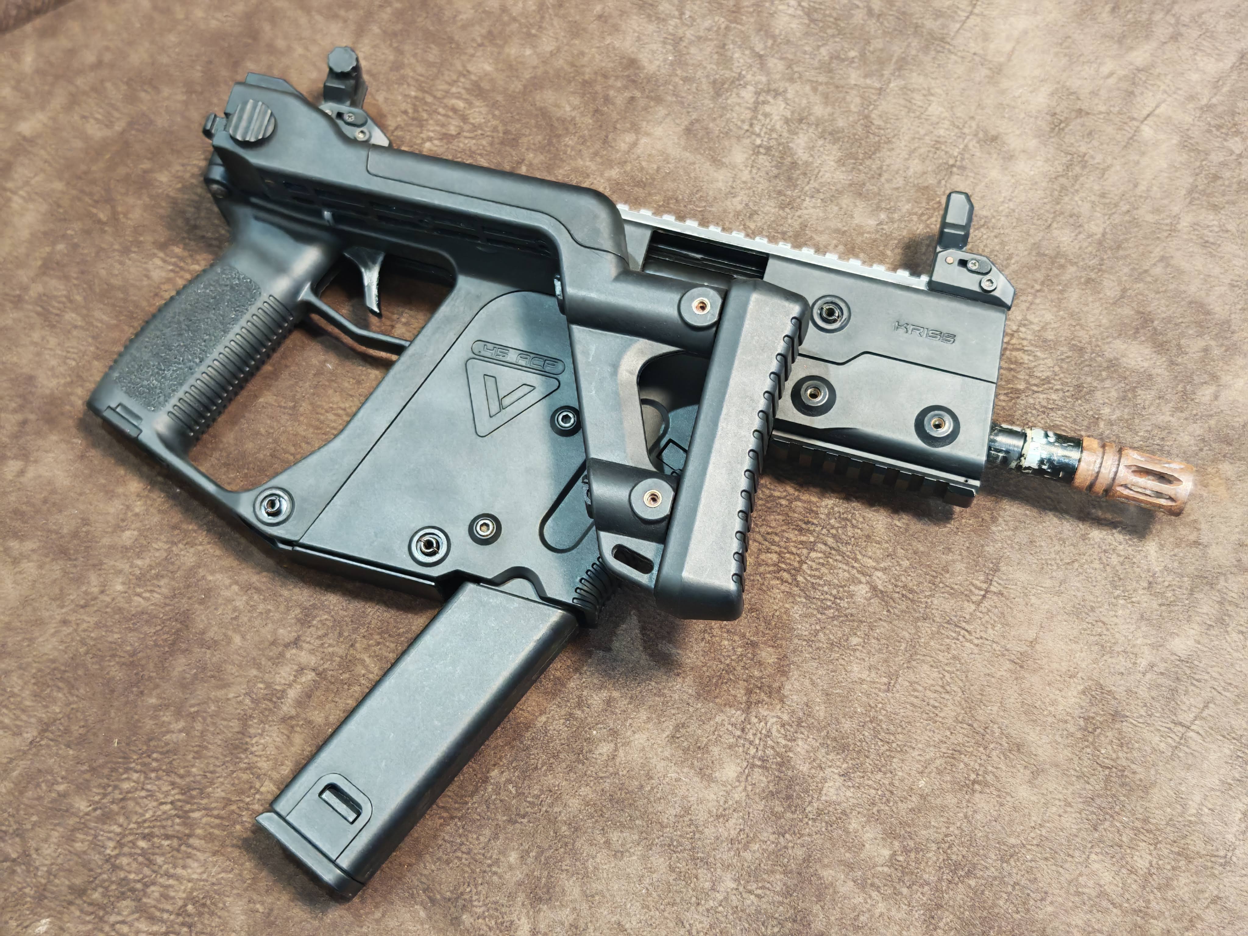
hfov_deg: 39.7
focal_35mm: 48
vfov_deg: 30.3
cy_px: 468
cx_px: 624
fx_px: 1731
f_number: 1.4
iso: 400
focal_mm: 6.83
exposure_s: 1/33
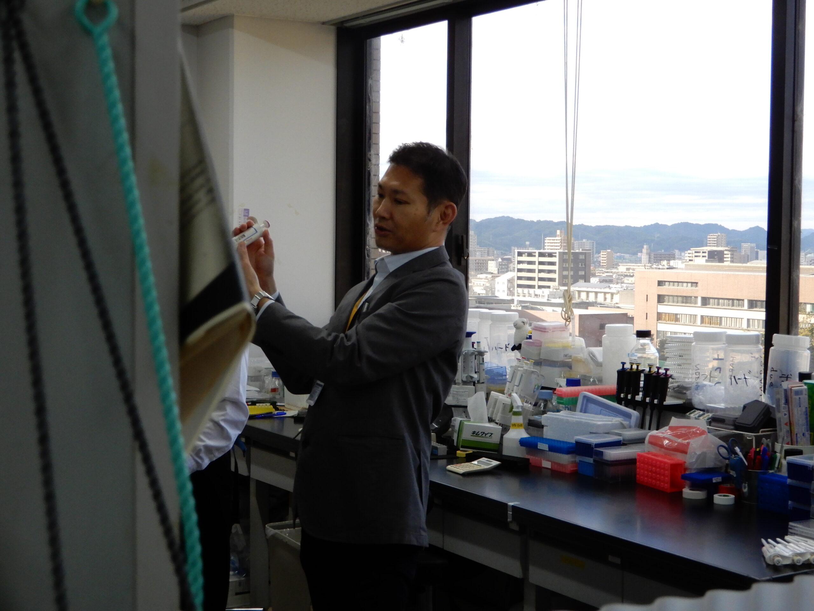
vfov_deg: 25.7
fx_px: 1340
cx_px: 407
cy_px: 306
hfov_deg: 33.8
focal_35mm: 57
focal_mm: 10.2
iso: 80
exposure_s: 1/50
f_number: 4.5
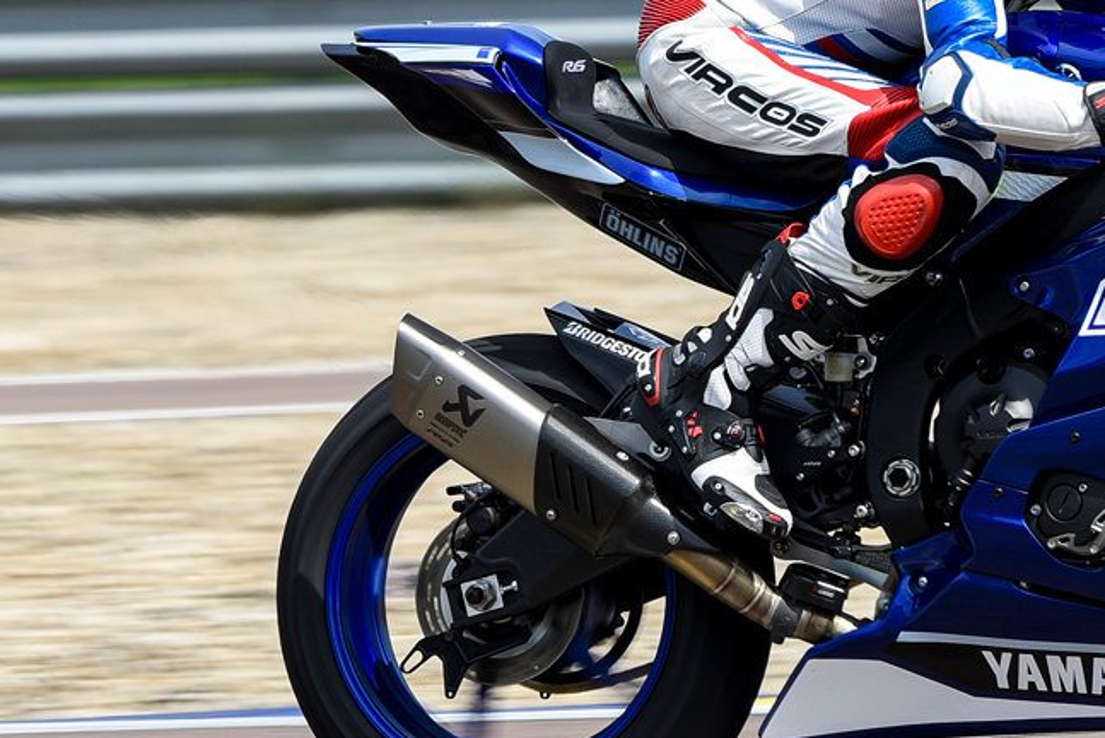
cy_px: 294
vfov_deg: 2.0
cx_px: 1120
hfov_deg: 3.1
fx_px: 20635
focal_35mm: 672
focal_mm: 290
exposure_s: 1/320
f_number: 9
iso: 180
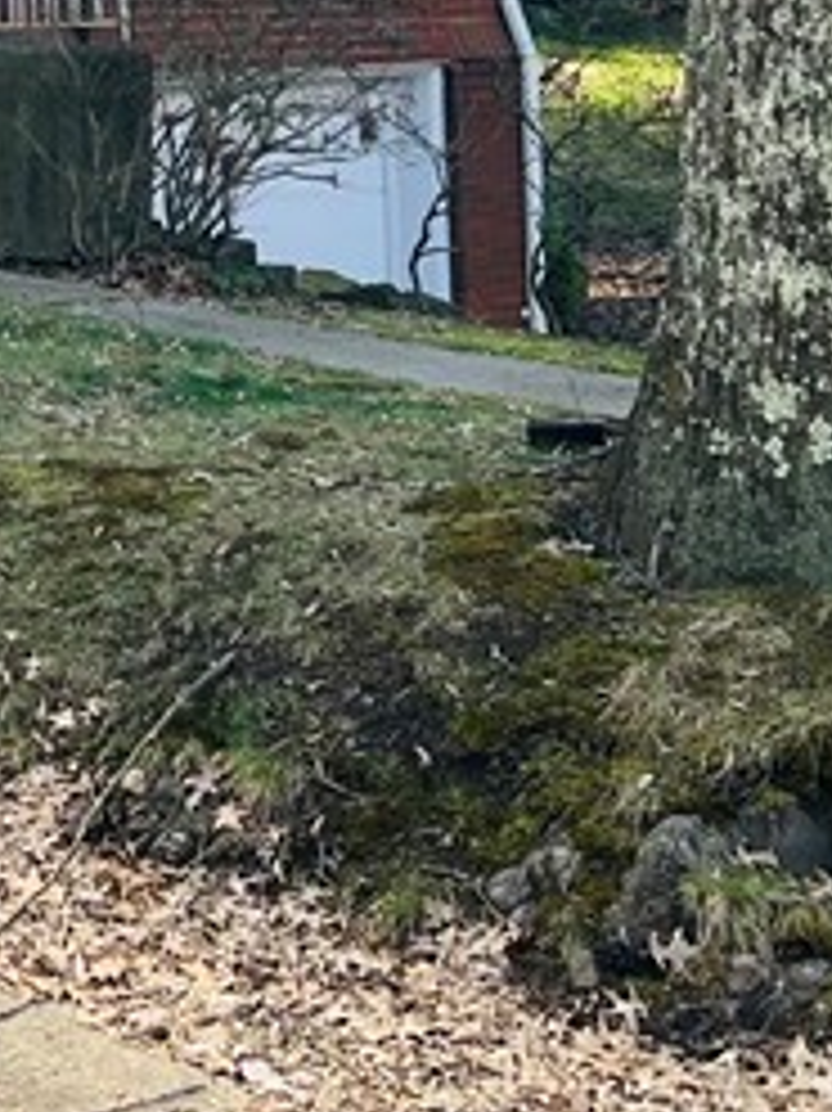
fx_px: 3464
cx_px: -414
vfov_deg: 17.5
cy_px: -185
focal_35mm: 108
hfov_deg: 13.0
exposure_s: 1/924
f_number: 1.5
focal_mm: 5.7
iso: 50
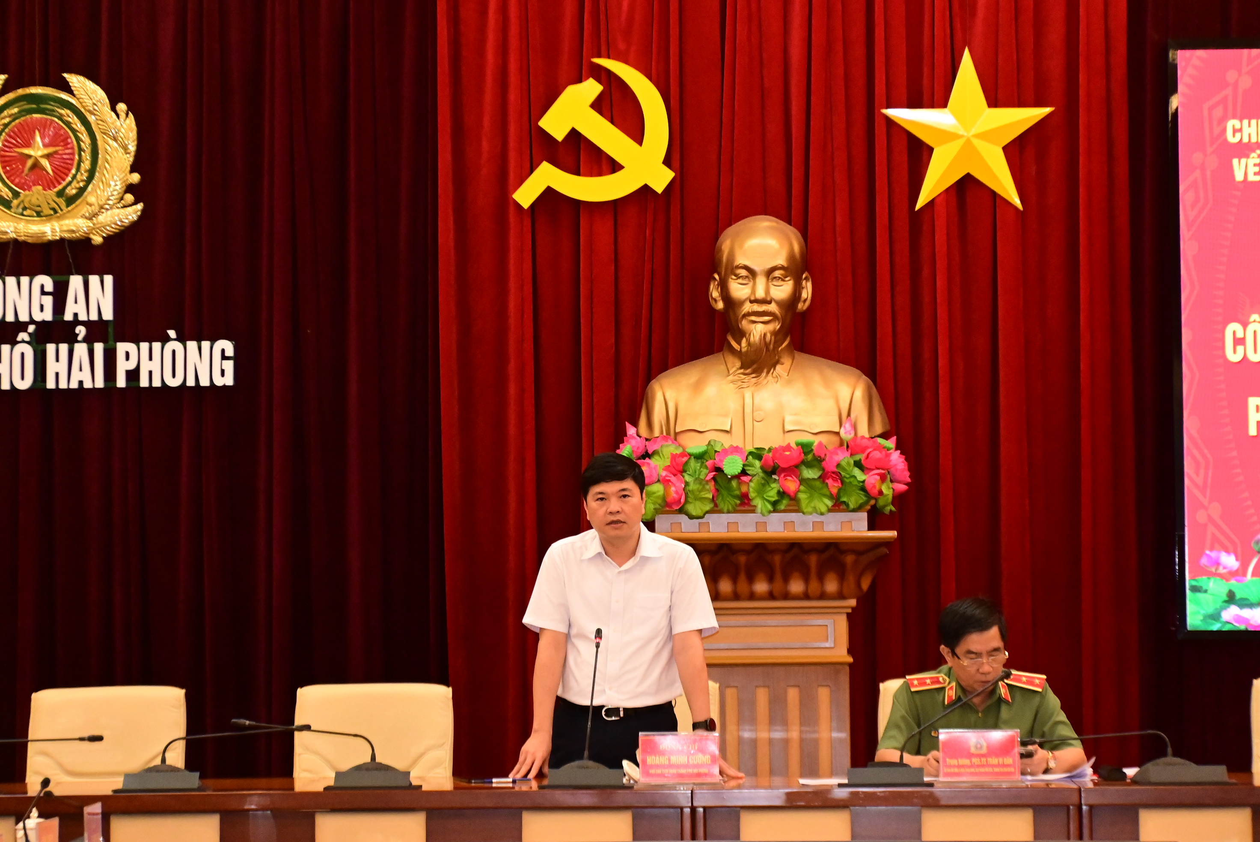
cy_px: 421
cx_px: 630
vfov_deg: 10.8
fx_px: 4448
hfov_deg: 16.1
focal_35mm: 127
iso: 5000
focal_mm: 85
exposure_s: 1/200
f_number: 5.3
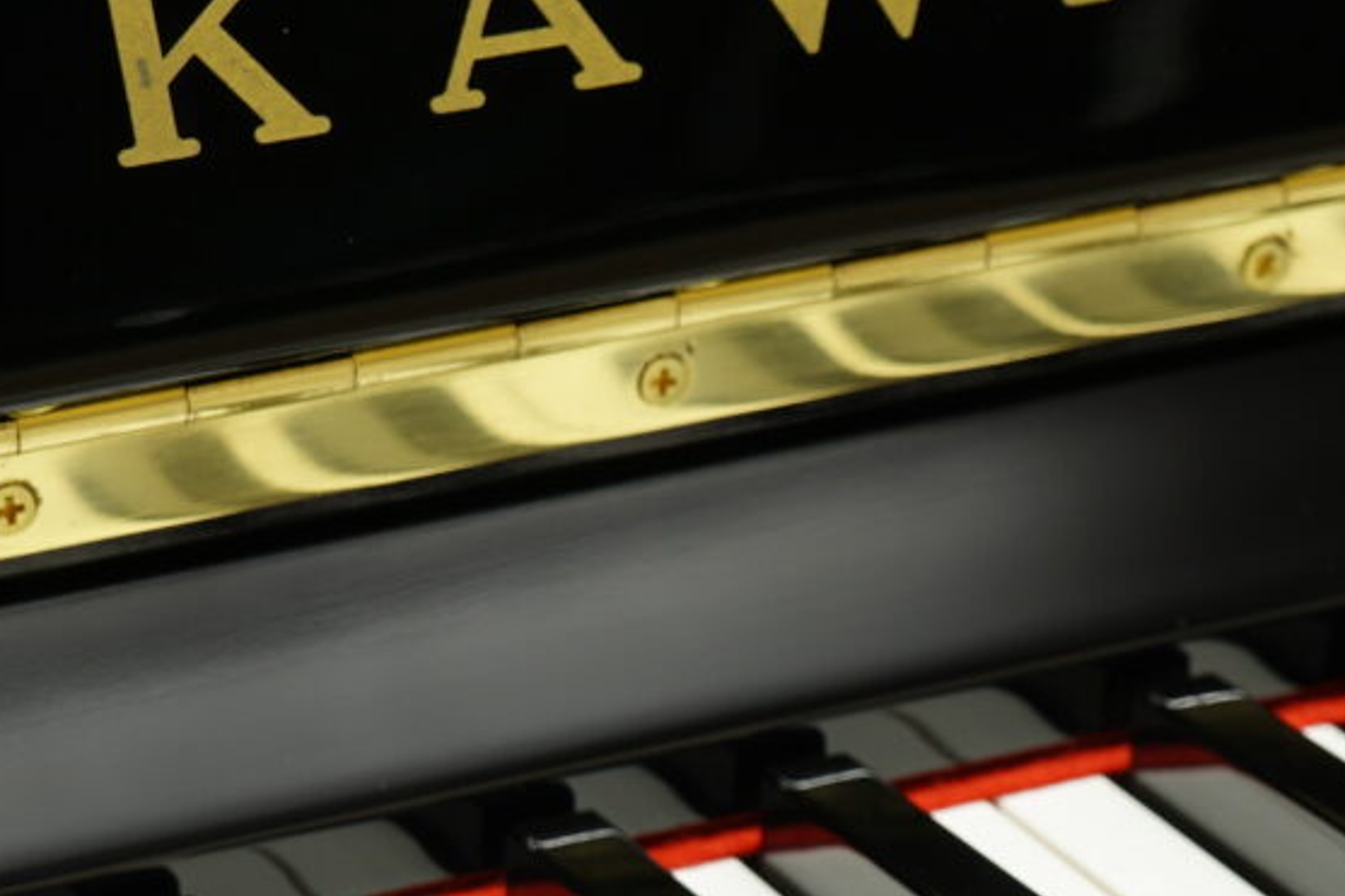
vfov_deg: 8.1
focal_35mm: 169
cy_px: 710
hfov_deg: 12.2
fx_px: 6312
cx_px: 816
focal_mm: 49
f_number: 7.1
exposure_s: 1/6
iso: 160
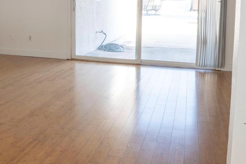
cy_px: 35
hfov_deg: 40.5
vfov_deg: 29.2
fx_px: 307
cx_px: 27
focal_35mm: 45
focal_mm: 16
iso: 100
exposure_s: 1/1.67
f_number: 16
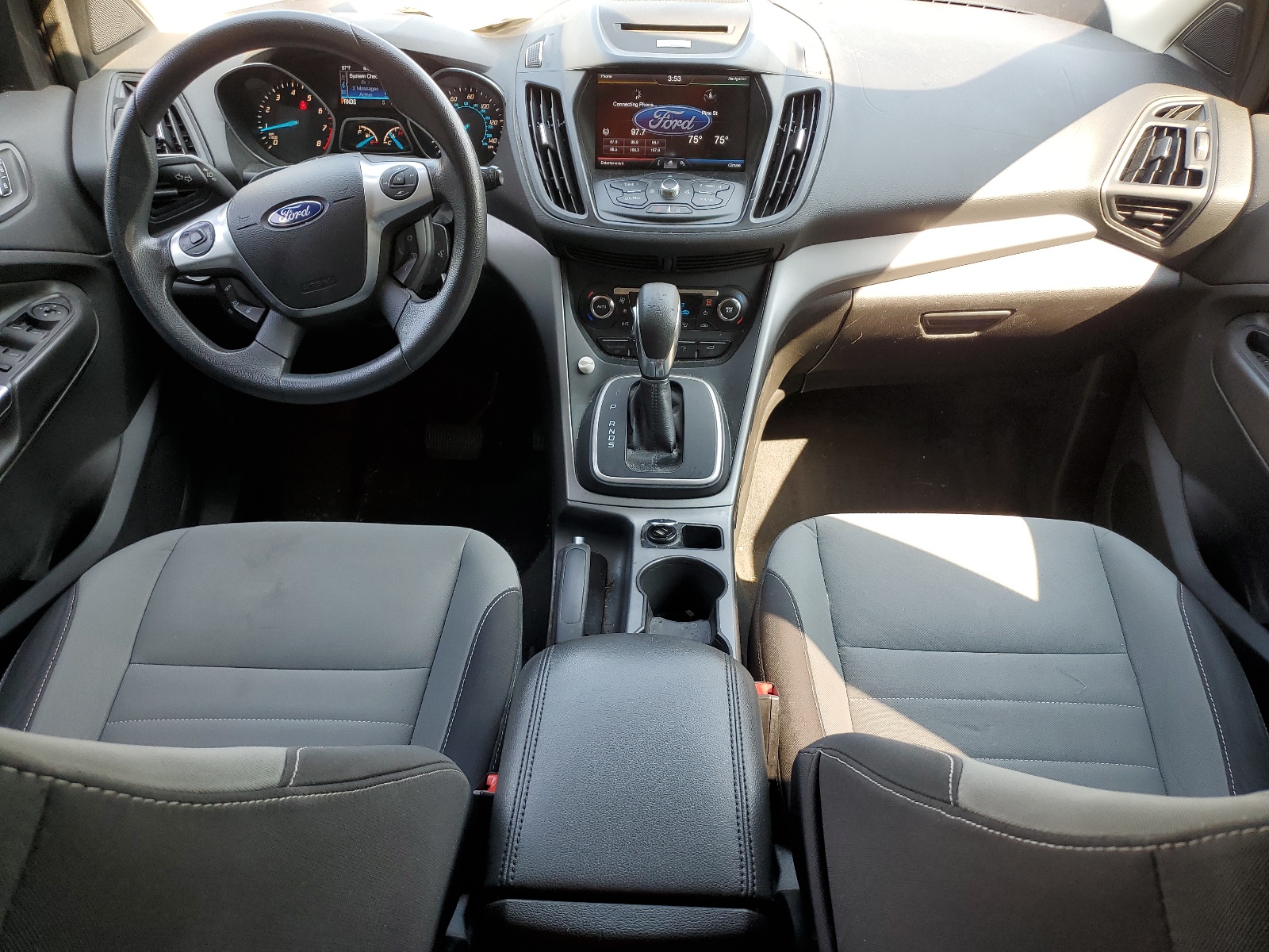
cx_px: 634
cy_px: 476
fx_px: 953
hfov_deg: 67.3
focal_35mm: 26
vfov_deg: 53.1
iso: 50
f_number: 1.5
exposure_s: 1/132
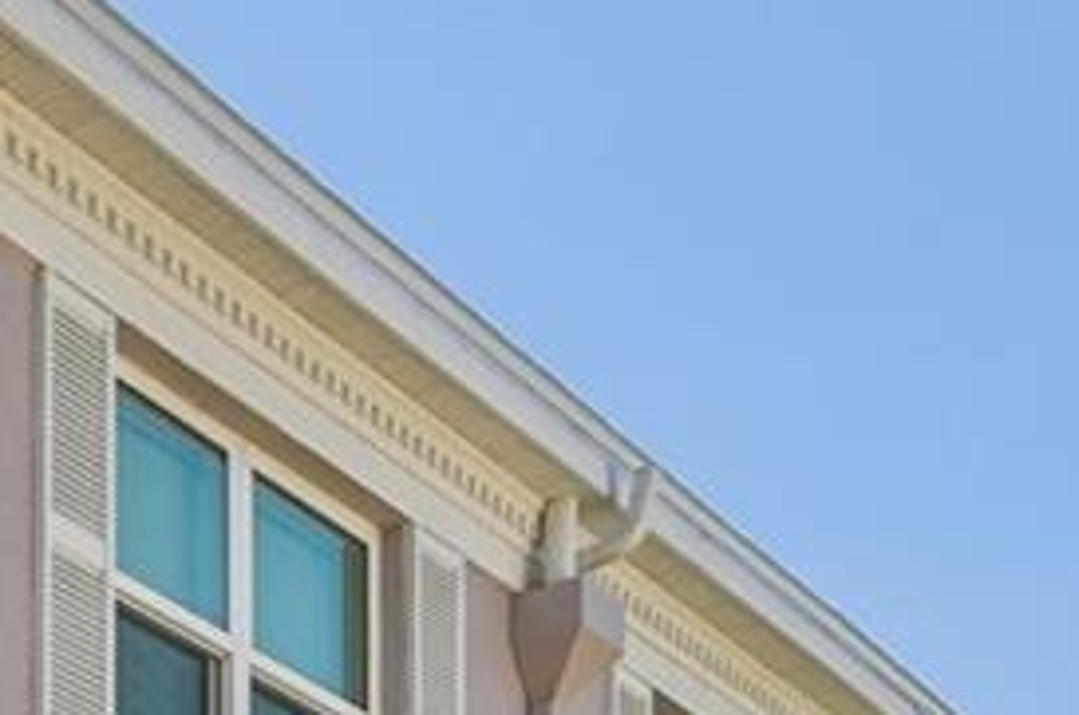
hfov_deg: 16.8
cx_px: -1083
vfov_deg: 12.4
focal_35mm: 91
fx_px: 2721
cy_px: 1622
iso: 400
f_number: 8
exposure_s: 1/250
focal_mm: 15.5
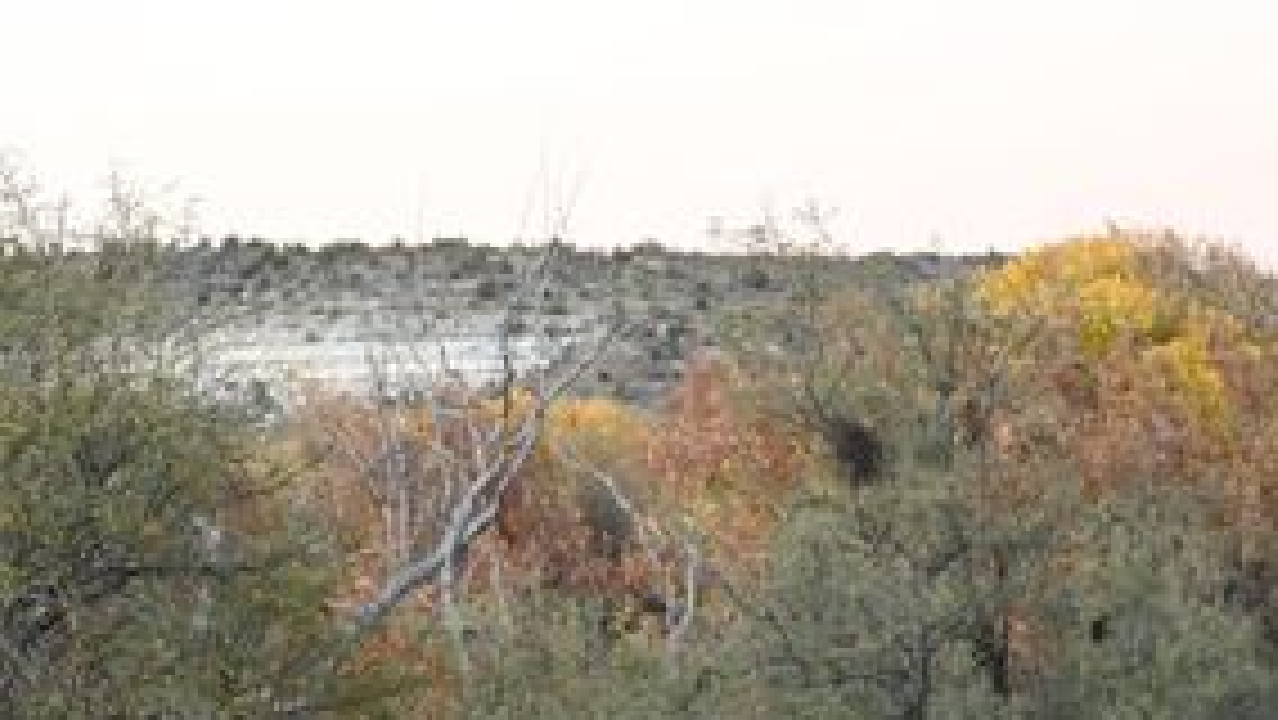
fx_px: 4373
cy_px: 344
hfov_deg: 16.6
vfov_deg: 9.4
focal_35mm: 129
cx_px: 477
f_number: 4
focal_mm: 70
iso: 1100
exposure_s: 1/80
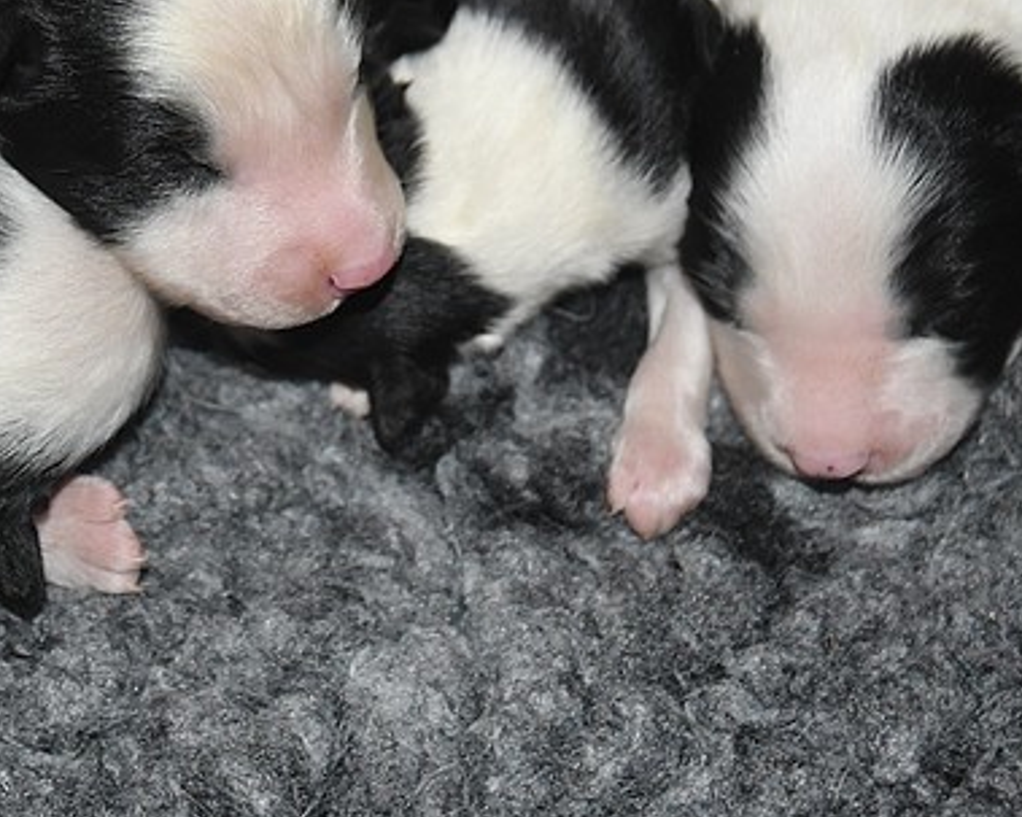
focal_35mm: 114
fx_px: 3447
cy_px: 4
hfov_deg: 16.8
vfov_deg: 13.3
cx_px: 375
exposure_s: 1/60
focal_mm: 31
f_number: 3.3
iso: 1800
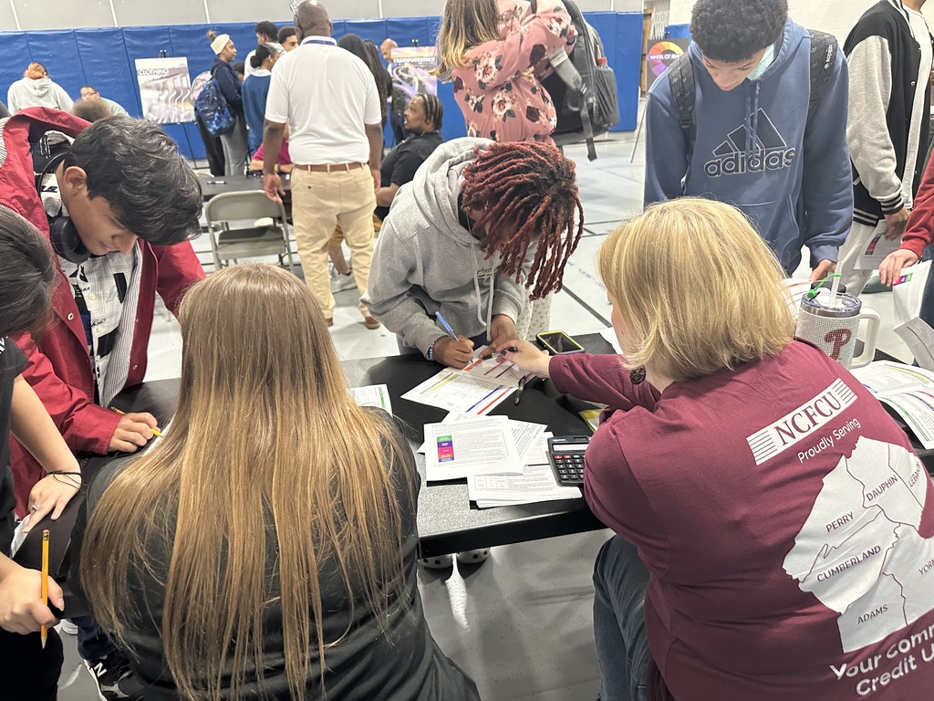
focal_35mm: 24
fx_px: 648
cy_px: 350
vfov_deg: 56.8
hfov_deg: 71.6
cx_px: 467
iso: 400
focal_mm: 6.86
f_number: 1.78
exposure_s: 1/60
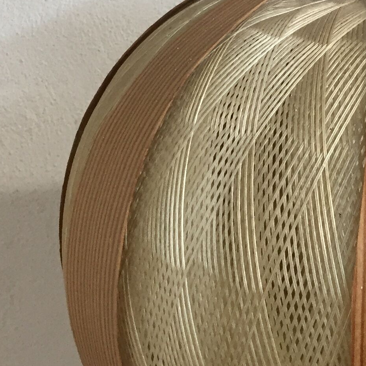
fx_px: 1077
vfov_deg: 19.1
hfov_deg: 18.4
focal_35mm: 90
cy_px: 74
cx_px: 428
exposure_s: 1/33
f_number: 2.2
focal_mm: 4.15
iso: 160
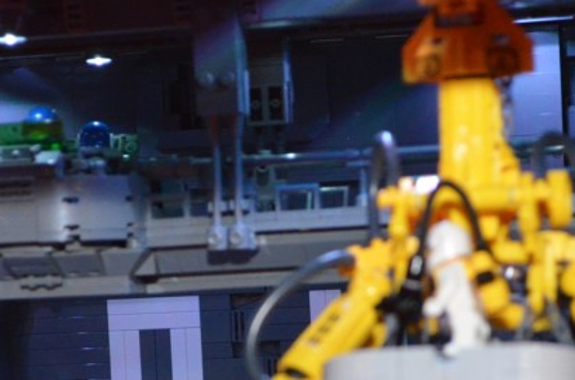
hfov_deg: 12.5
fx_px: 2631
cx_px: 239
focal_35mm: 165
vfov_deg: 8.2
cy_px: 433
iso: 3200
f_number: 5.3
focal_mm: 45
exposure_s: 1/60
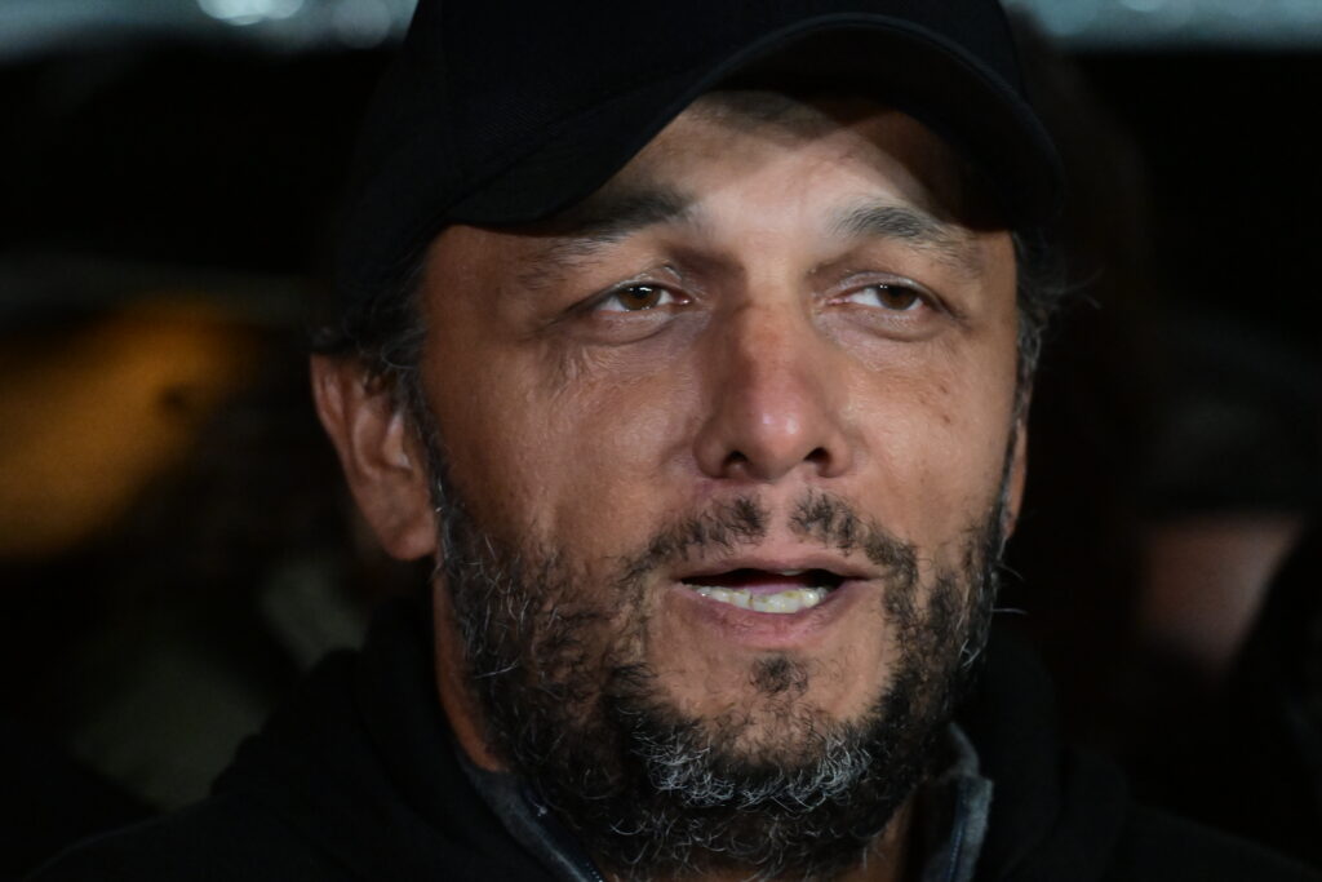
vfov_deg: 4.6
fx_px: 11017
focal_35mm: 300
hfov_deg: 6.9
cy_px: 441
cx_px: 661
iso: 8000
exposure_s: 1/250
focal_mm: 200
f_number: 4.5
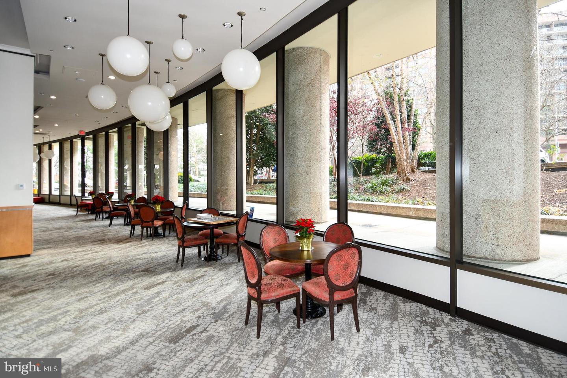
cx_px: 284
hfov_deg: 90.0
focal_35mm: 18
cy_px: 189
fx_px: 283
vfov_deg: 67.4
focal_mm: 12
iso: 200
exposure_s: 1/60
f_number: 4
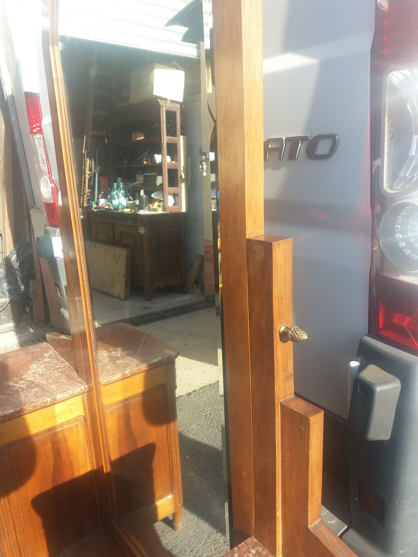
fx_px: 451
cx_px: 209
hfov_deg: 49.7
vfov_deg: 63.4
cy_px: 278
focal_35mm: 28
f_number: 1.9
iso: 64
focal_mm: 3.7
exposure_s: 1/352
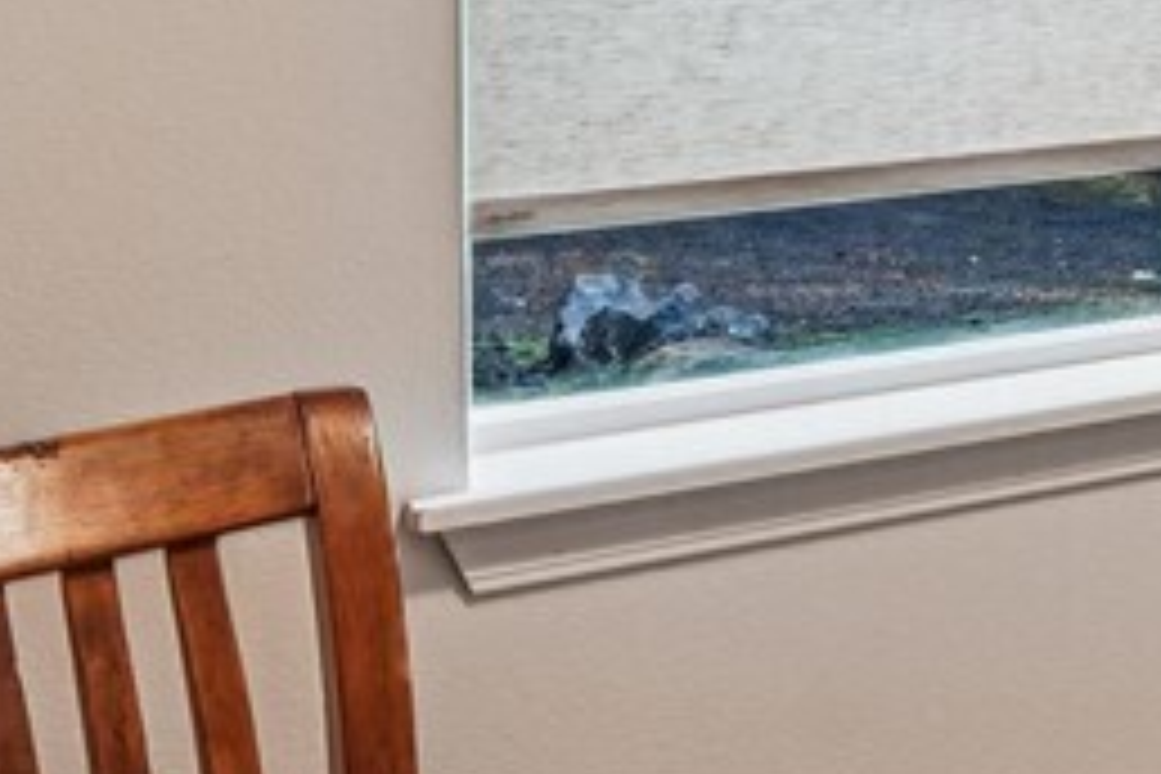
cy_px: -218
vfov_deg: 16.4
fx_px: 2548
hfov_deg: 17.4
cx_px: 2387
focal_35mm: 79
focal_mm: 12
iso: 100
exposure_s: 1/1.67
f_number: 8
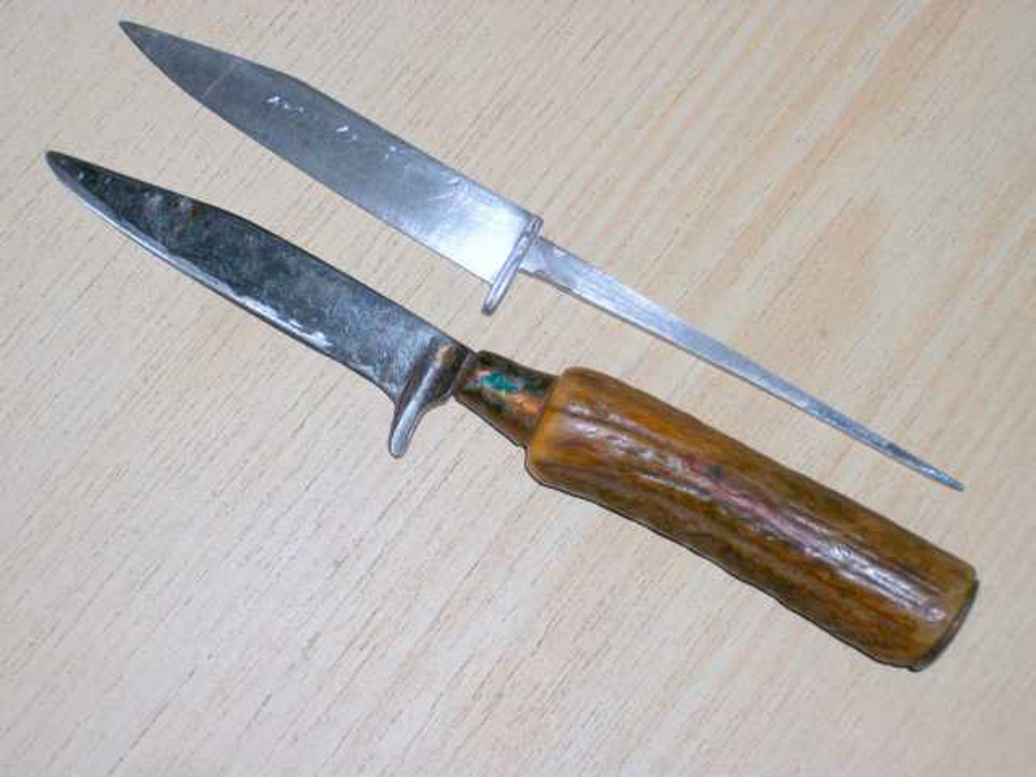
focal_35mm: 94
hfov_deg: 20.9
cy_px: 388
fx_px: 2813
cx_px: 518
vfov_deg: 15.7
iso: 125
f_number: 5.2
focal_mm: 17.1
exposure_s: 1/125
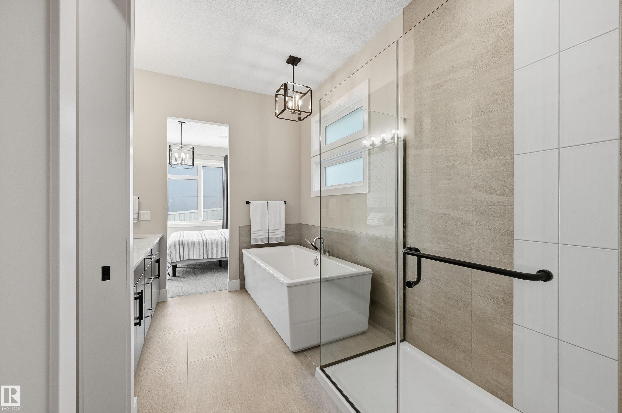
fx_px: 242
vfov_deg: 81.1
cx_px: 311
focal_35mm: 14
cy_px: 206
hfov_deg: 104.3
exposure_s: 1/25
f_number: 8
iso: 100
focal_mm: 14
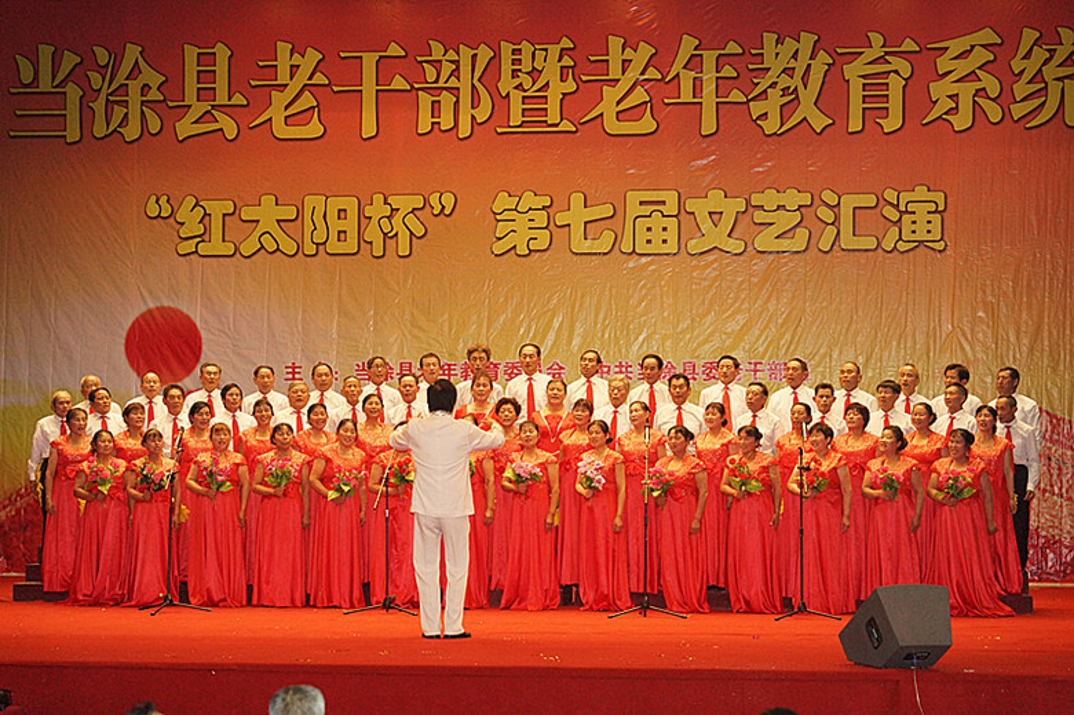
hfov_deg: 27.0
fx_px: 2236
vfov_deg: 18.2
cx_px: 537
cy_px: 358
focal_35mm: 75
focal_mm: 50
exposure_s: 1/160
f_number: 3.2
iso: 1600
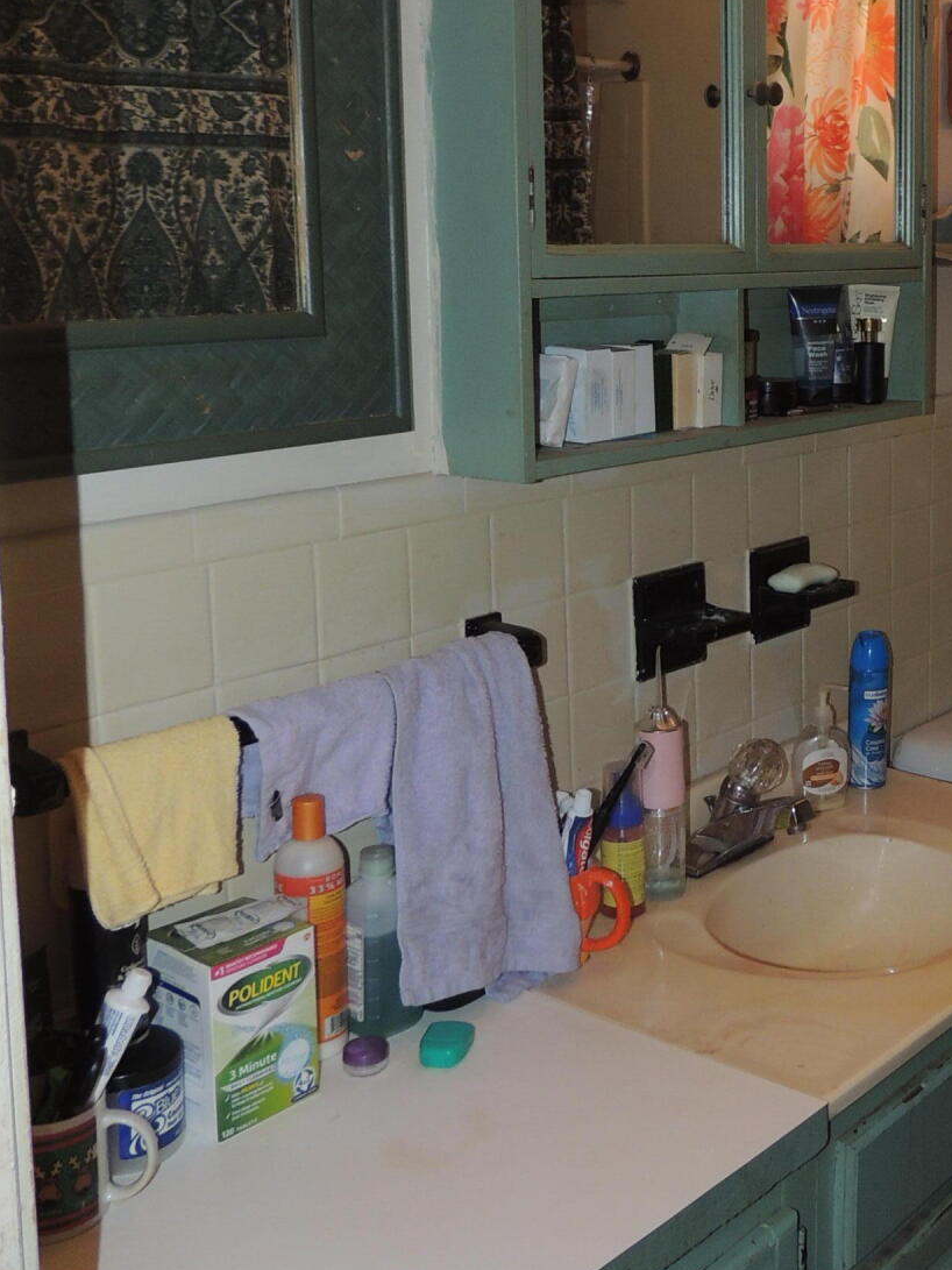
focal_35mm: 44
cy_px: 463
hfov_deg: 31.5
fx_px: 1614
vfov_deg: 42.6
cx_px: 834
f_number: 3
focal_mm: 4.3
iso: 200
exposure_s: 1/30
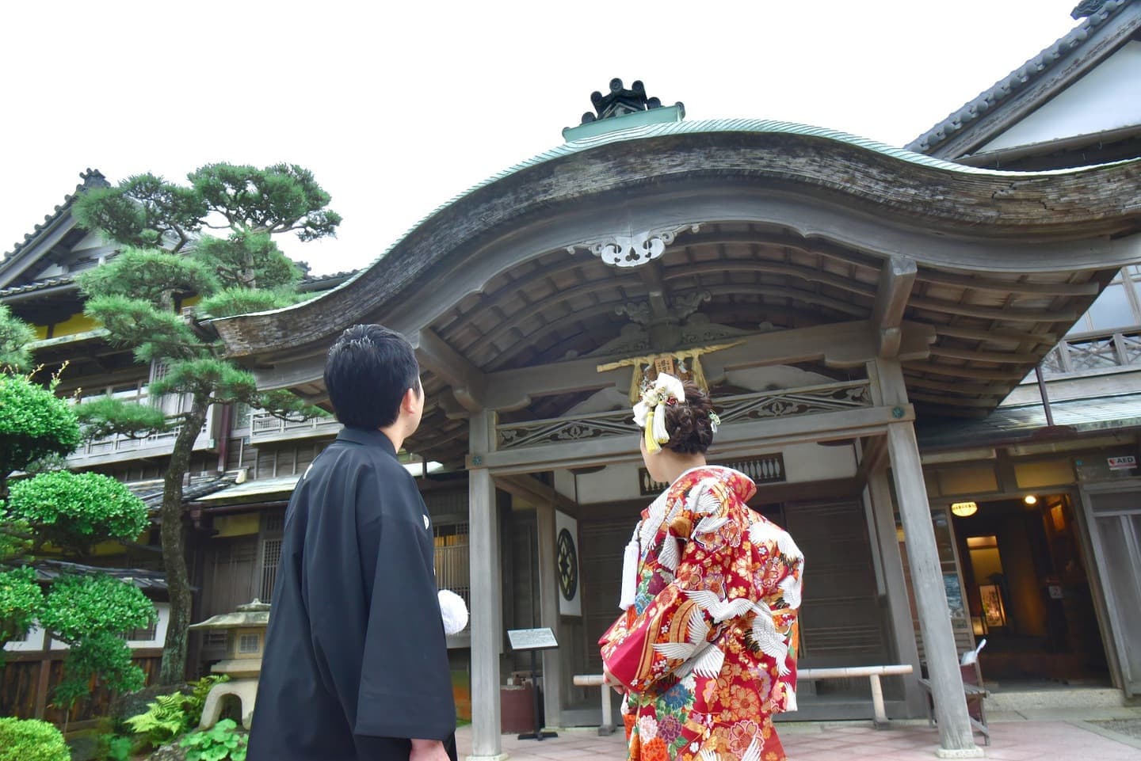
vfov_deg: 53.2
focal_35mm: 24
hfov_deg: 73.7
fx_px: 761
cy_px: 380
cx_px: 570
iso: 2000
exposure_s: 1/200
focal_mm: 24
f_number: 13
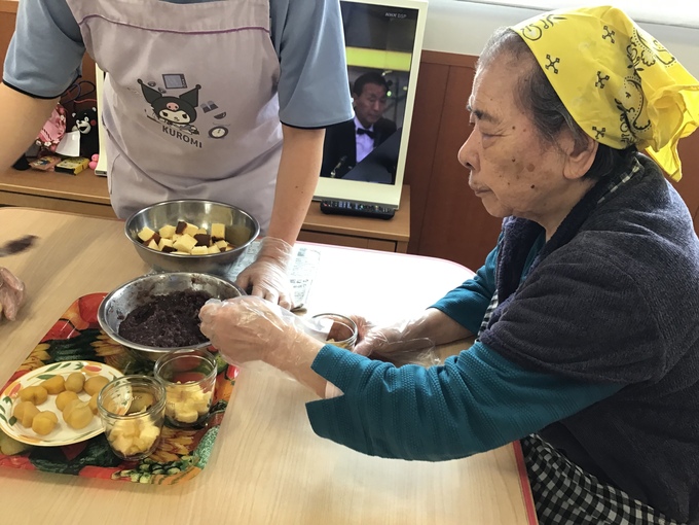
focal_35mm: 31
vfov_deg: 45.4
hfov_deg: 58.4
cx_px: 350
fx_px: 626
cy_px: 262
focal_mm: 3.3
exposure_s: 1/30
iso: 50
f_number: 2.4
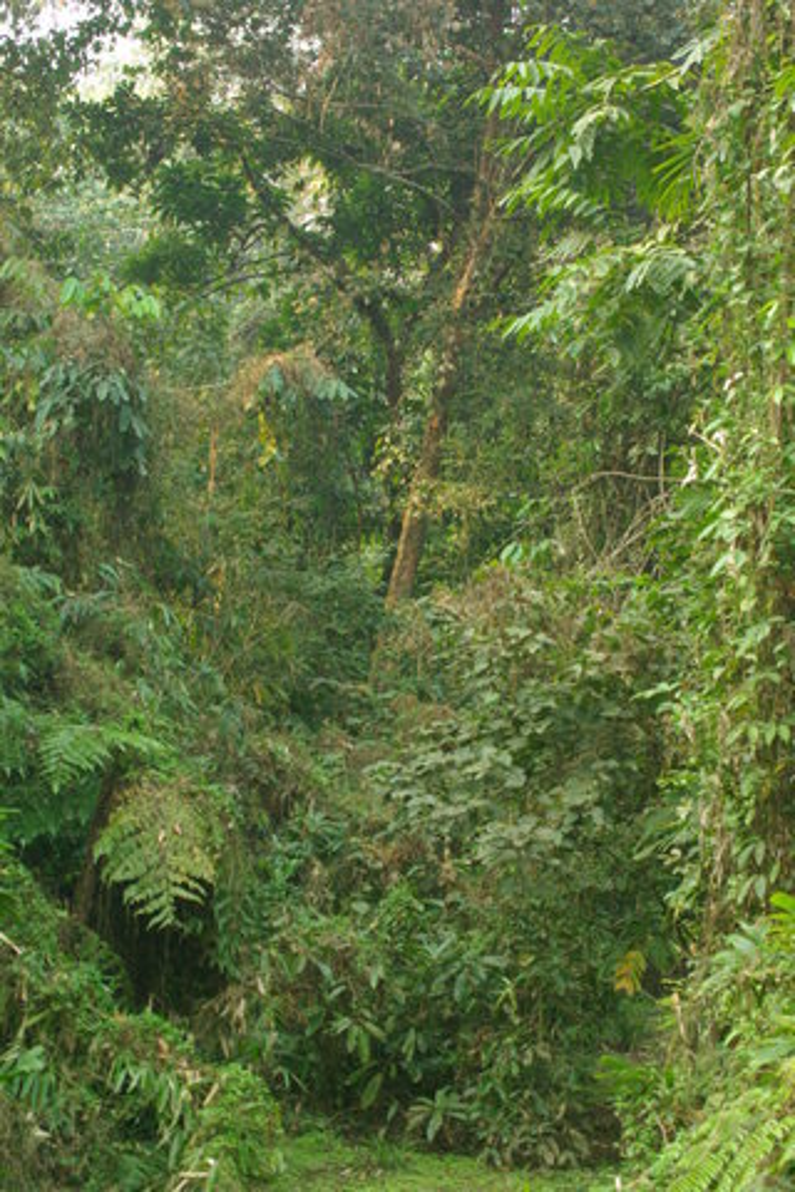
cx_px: 398
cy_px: 596
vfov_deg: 27.0
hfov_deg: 18.2
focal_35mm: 75
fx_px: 2484
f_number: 5.6
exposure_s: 1/125
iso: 800
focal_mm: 50
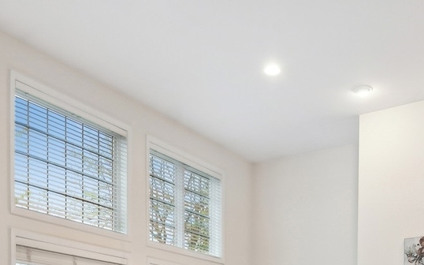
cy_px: 339
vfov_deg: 24.6
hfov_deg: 43.0
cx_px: 273
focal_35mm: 46
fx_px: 531
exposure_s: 1/1.67
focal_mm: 10
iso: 100
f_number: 8
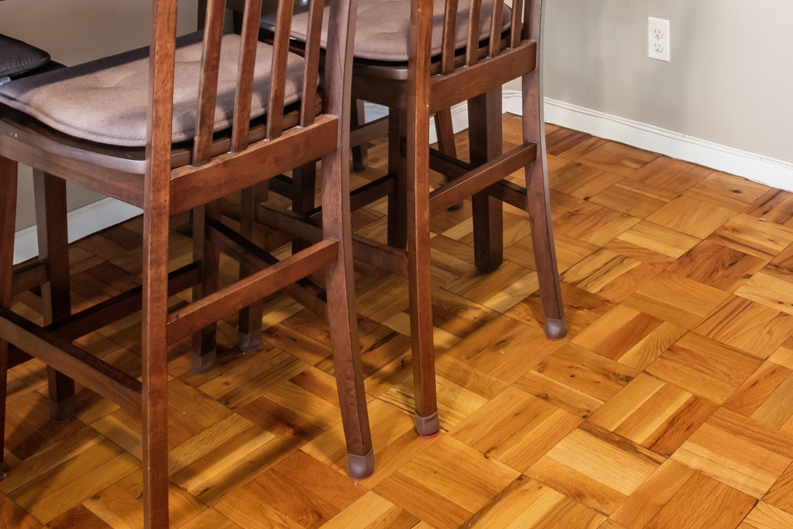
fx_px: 1101
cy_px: -307
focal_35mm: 50
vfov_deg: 21.6
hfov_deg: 38.5
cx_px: 603
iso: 320
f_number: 8
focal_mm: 10
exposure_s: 1
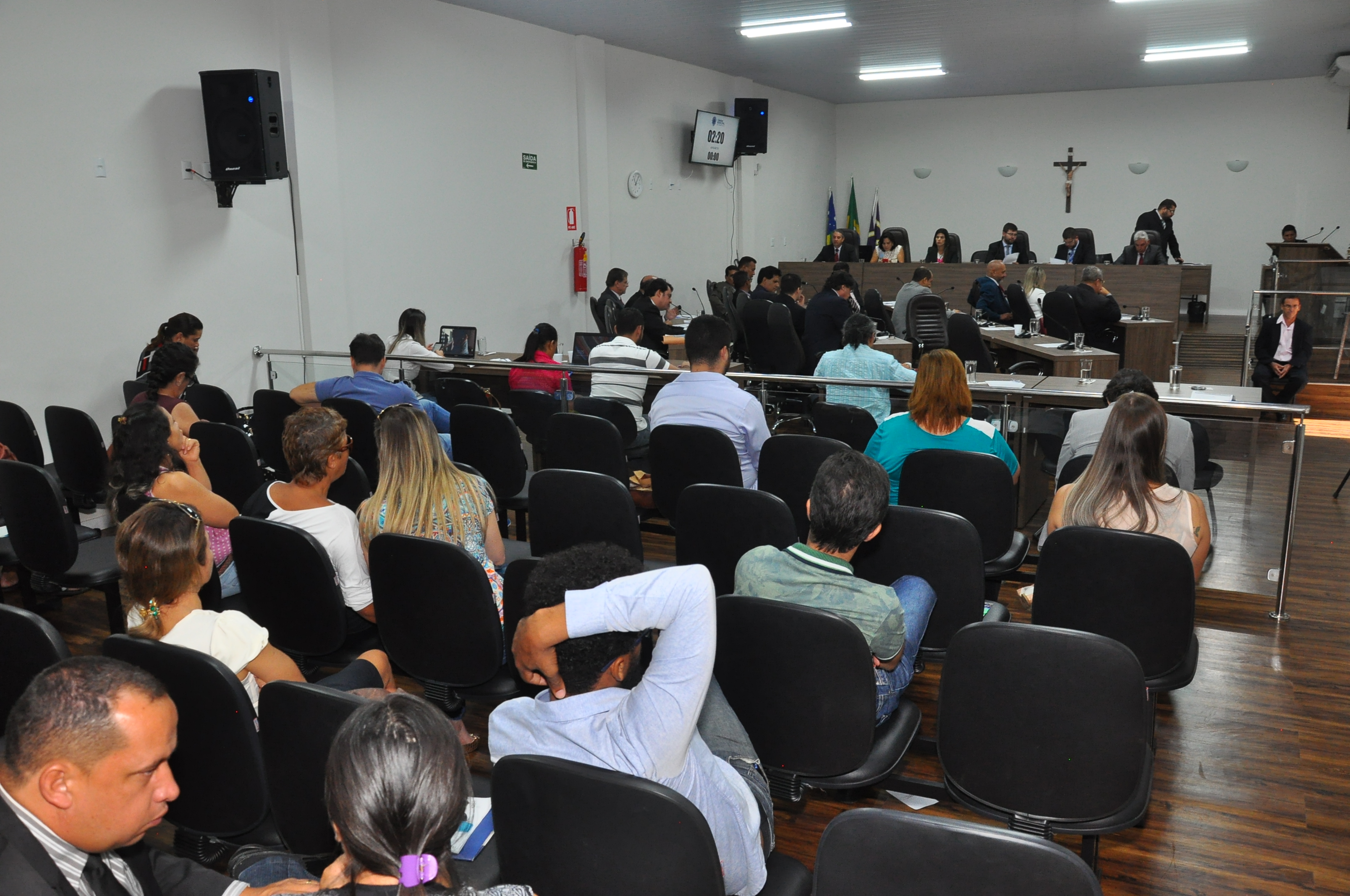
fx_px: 1011
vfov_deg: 47.8
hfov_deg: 67.4
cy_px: 448
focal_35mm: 27
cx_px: 675
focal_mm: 18
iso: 1000
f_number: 6.3
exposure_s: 1/40
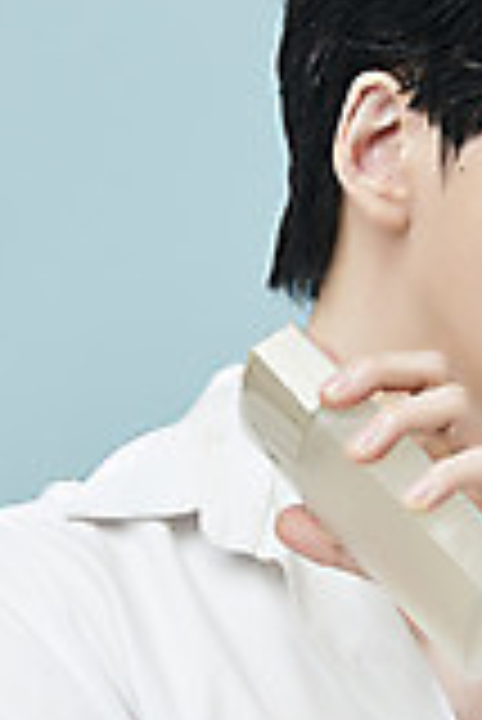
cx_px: 489
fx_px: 8536
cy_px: 423
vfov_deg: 4.8
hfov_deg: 3.2
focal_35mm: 426
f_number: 5.6
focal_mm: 170
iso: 50
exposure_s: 1/125
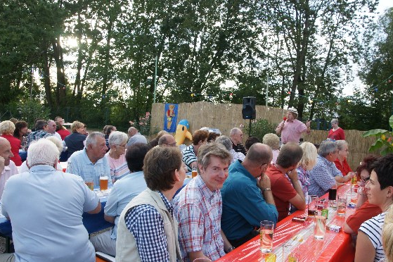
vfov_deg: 44.9
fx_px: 316
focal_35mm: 29
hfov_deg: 63.6
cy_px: 129
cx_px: 209
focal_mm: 18
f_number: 8
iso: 200
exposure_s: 1/60
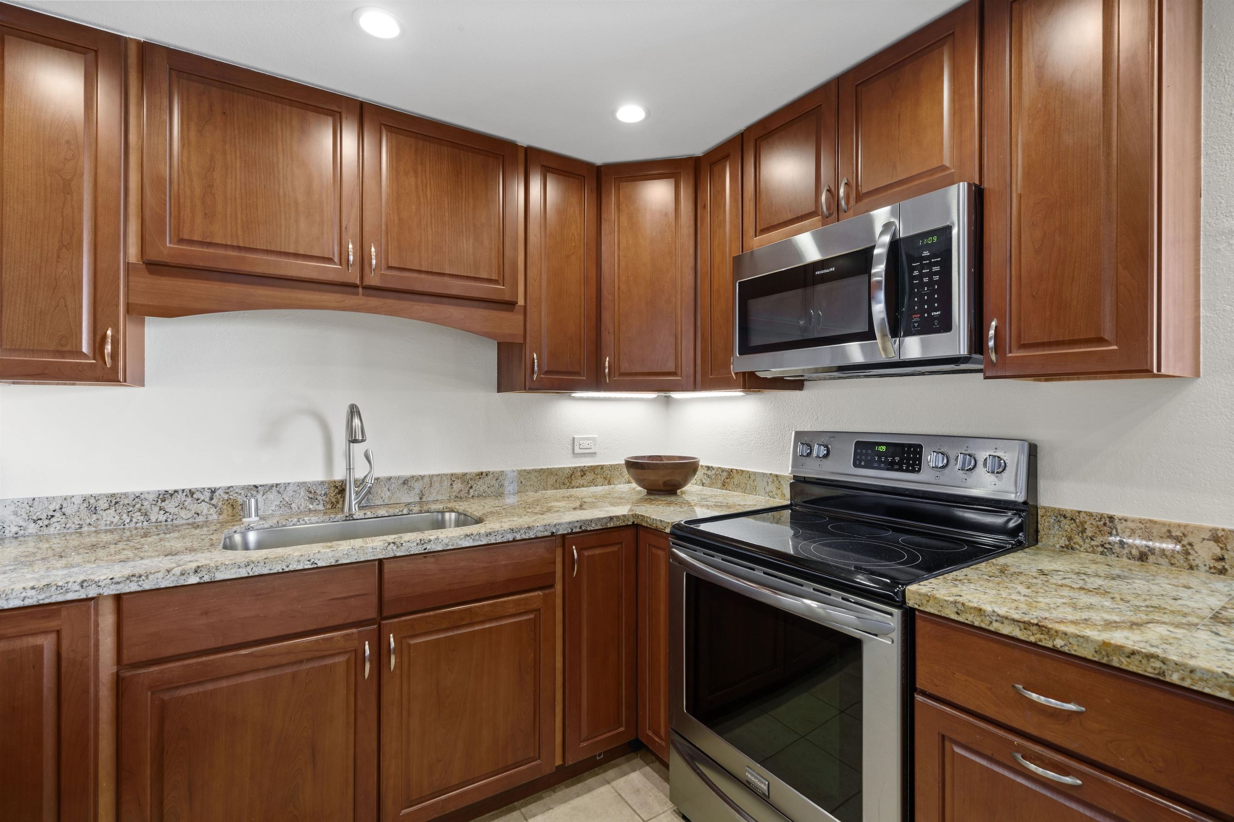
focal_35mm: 16
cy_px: 411
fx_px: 548
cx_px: 617
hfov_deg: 96.7
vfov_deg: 73.7
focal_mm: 16
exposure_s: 1.6
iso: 100
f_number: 8
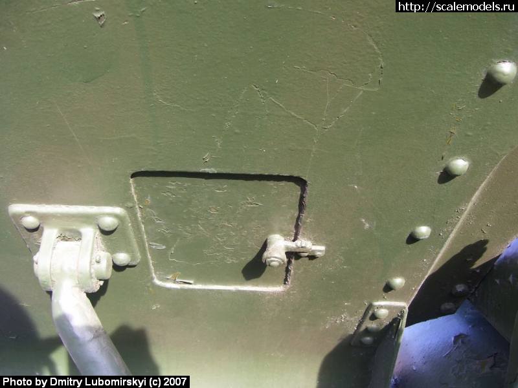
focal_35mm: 37
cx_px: 259
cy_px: 194
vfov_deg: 38.7
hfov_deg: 50.1
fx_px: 554
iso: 80
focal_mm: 6
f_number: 2.7
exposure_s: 1/125
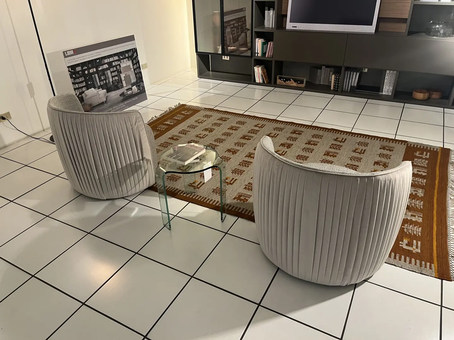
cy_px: 170
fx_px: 341
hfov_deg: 67.3
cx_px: 227
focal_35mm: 26
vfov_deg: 53.1
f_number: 1.6
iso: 100
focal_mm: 5.1
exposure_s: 1/50
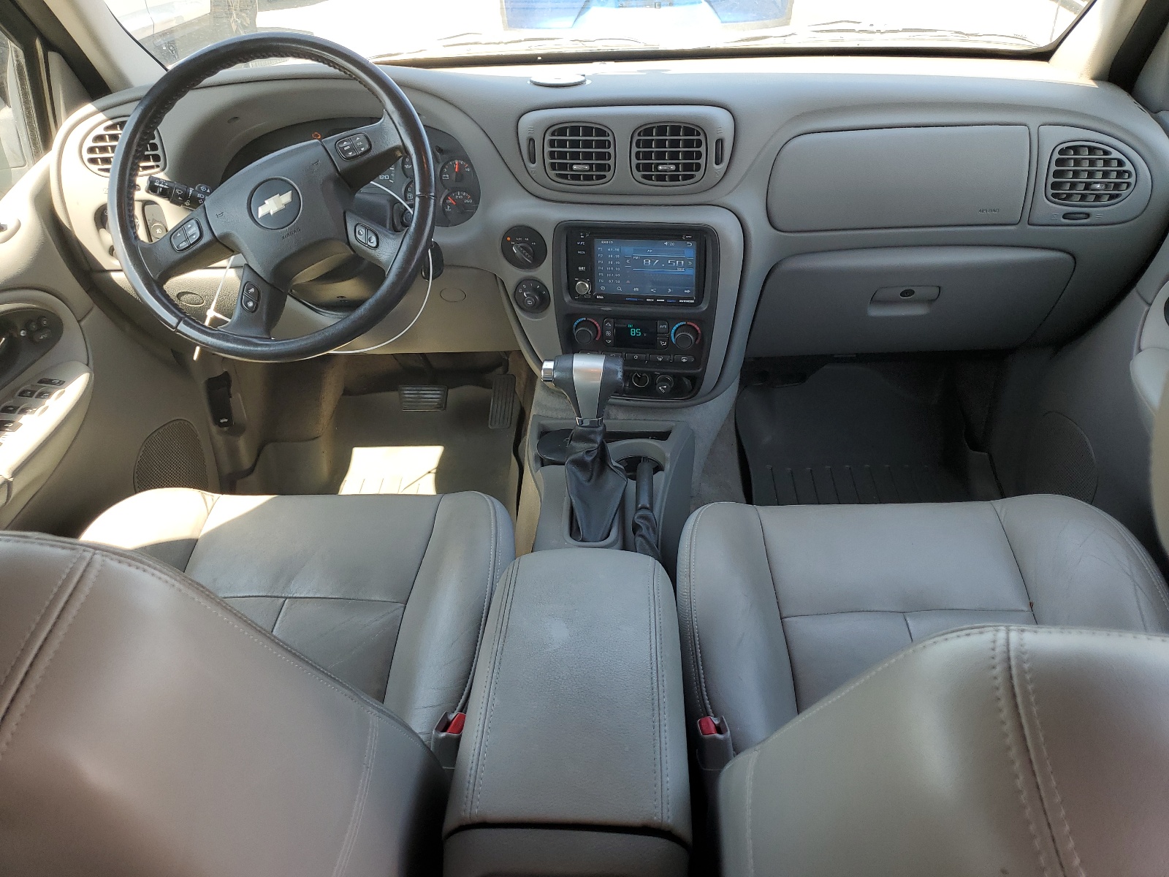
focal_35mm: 26
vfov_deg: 53.1
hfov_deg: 67.3
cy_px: 438
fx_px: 878
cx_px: 584
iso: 50
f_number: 1.5
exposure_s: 1/227
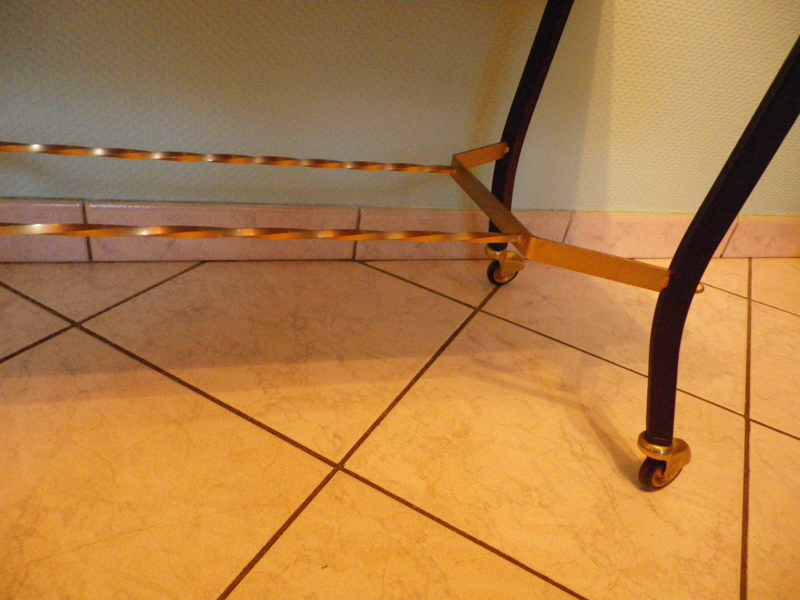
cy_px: 300
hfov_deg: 63.4
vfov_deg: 49.7
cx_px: 400
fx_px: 647
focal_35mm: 28
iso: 800
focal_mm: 4.9
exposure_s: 1/15
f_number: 2.6
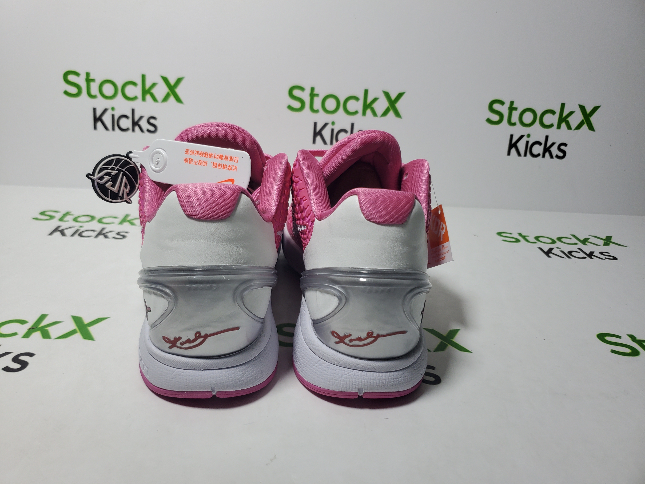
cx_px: 322
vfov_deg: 53.1
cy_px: 242
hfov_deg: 67.3
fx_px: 484
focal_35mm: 26
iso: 50
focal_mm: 4.3
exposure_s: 1/550
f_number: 1.5
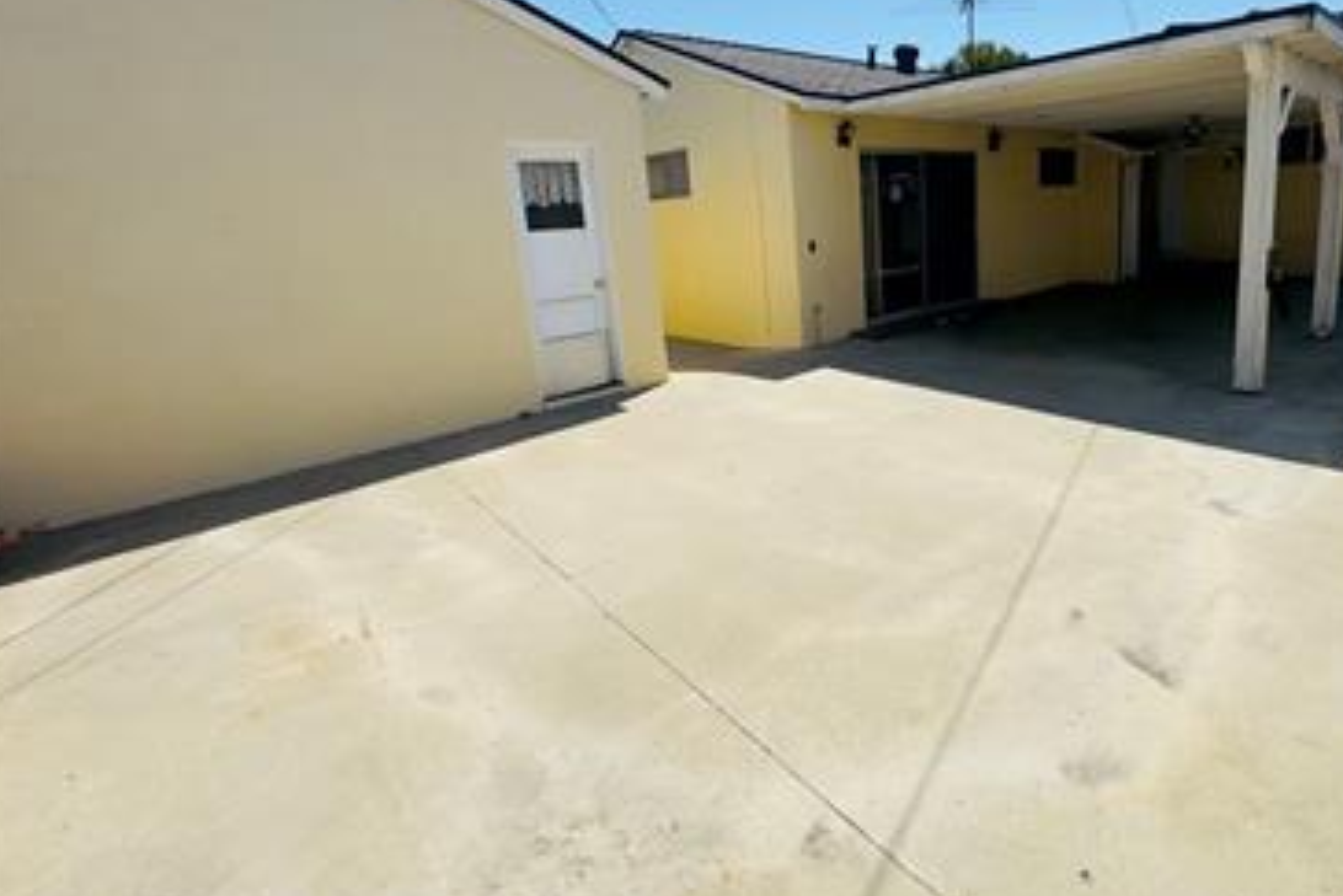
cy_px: 330
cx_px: 804
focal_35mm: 18
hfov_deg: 88.9
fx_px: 672
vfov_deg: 66.3
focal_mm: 2.22
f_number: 2.2
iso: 50
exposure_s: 1/2770
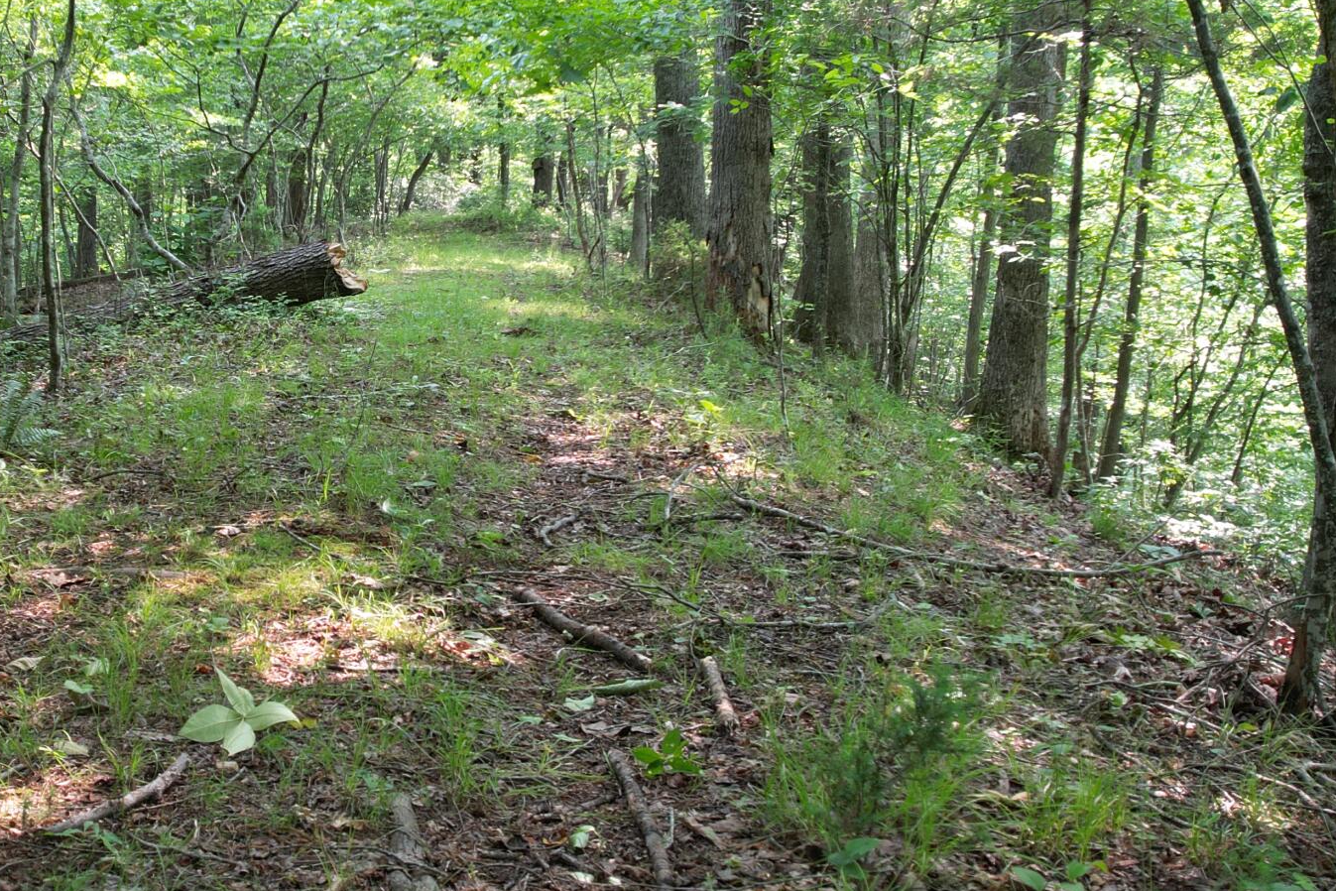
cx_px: 335
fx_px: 1818
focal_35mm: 49
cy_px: 301
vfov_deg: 27.4
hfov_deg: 39.3
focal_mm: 8.38
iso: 140
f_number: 2.8
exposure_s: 1/15
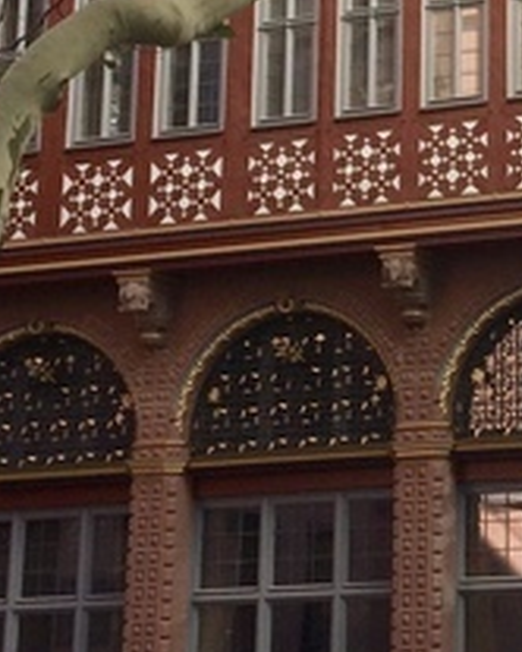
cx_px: 667
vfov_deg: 18.1
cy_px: 142
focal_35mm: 105
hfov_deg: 14.1
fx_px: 2025
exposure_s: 1/494
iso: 32
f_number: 2.2
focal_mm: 4.15
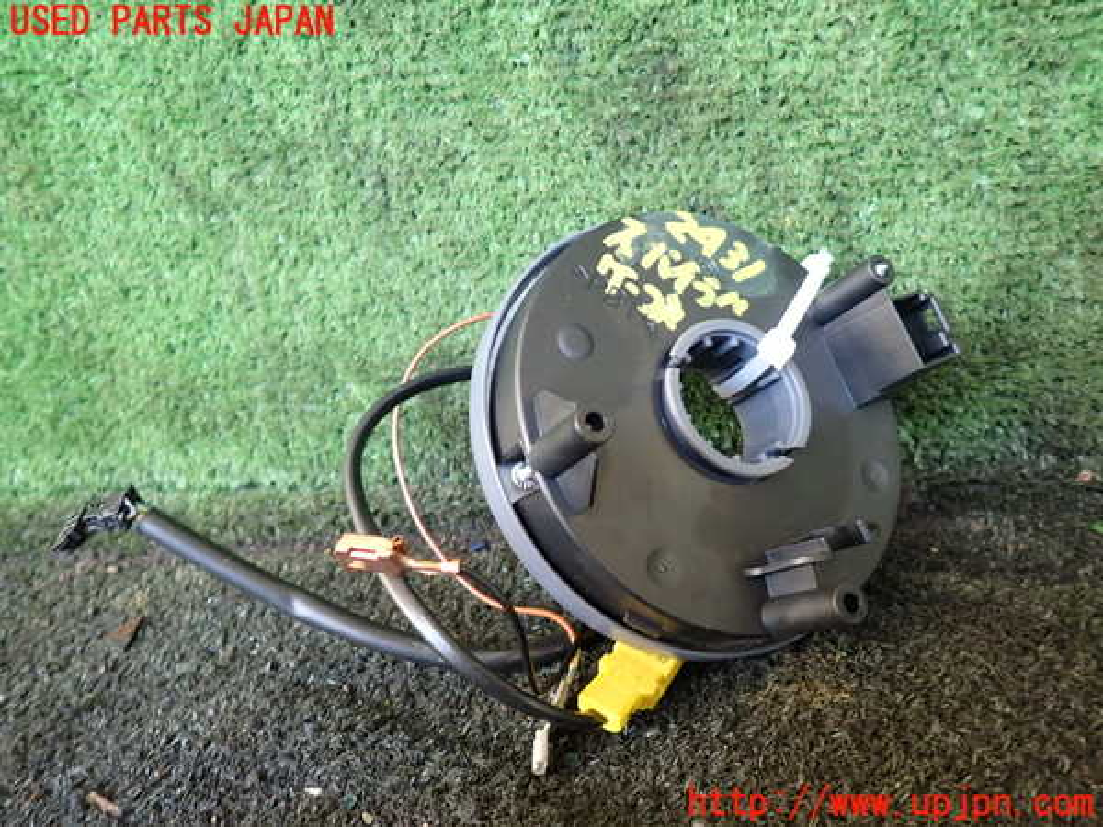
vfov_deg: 54.9
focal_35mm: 25
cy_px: 414
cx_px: 552
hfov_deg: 69.4
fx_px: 797
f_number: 2
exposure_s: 1/50
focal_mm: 4.5
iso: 200
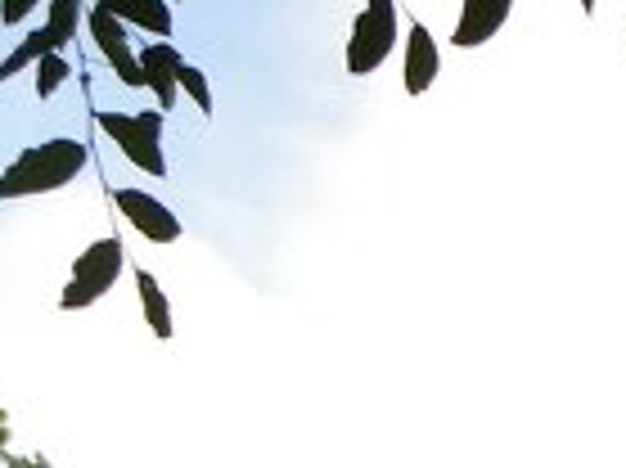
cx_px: 1193
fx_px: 2168
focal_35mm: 120
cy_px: 972
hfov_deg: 14.2
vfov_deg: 11.1
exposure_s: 1/2000
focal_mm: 4.6
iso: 400
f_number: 3.2
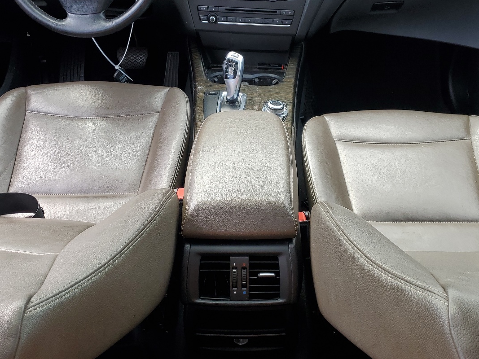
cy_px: 124
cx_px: 243
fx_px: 540
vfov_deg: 36.5
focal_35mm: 39
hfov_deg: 47.9
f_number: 1.5
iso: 50
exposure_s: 1/256
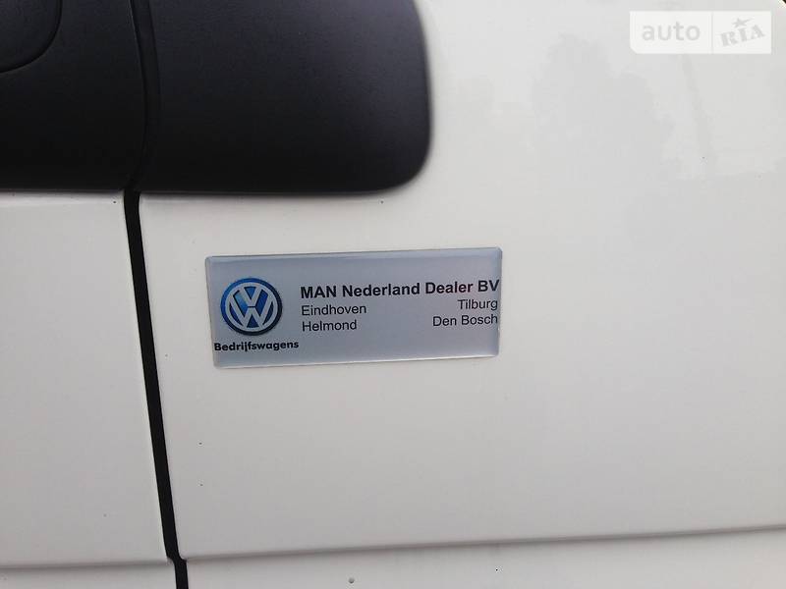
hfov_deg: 55.4
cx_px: 393
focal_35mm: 33
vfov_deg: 42.9
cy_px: 294
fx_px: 749
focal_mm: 4.1
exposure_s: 1/188
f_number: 2.4
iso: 50
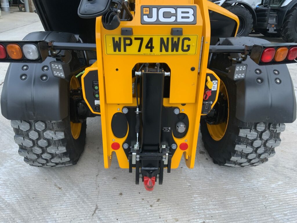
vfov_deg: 48.2
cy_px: 112
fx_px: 249
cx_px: 148
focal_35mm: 29
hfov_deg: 61.7
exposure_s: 1/122
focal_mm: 3
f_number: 1.8
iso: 64
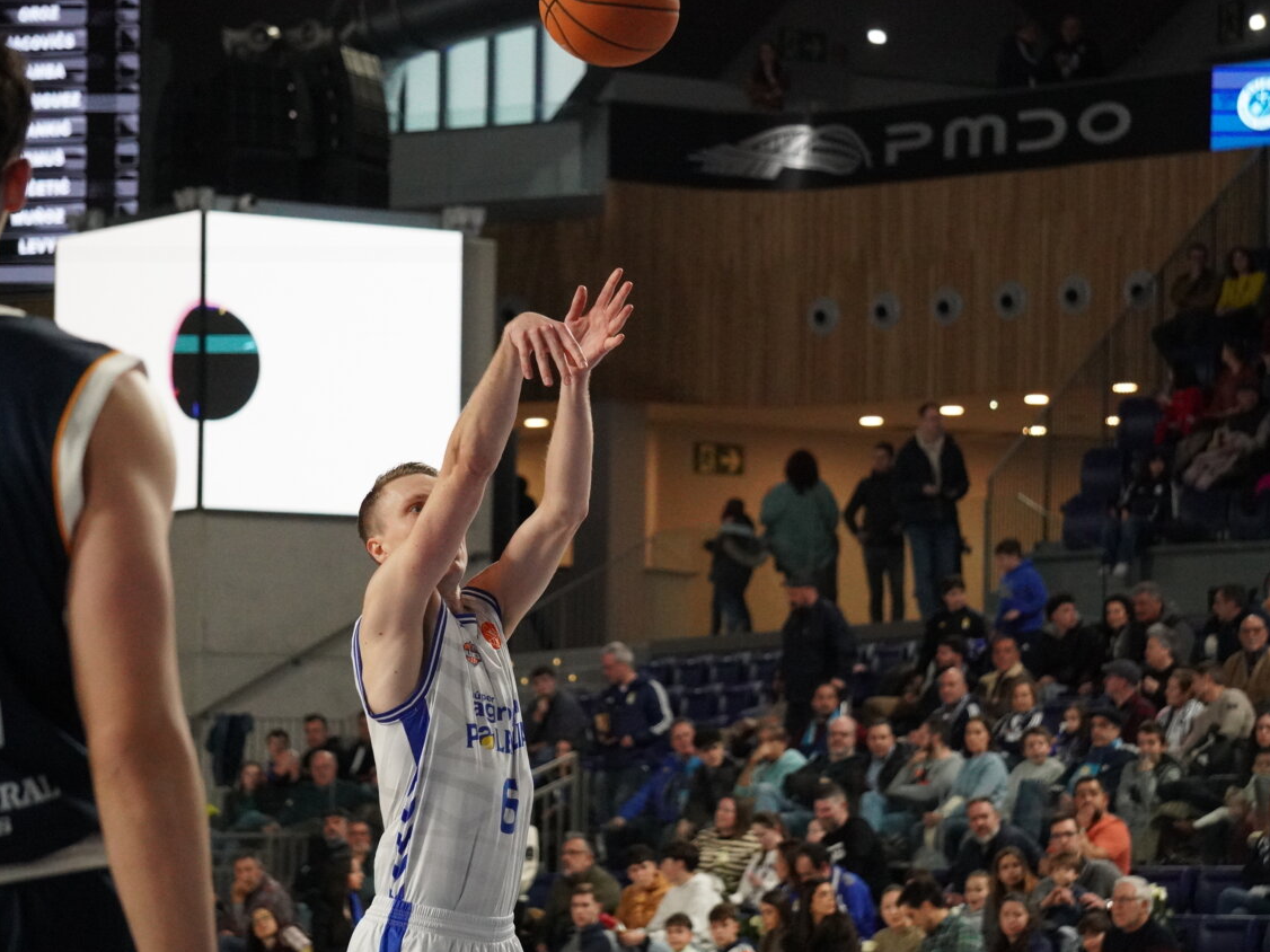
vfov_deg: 9.6
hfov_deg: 12.8
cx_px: 699
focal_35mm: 154
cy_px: 478
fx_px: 5649
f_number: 5.6
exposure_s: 1/1250
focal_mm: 94
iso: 6400
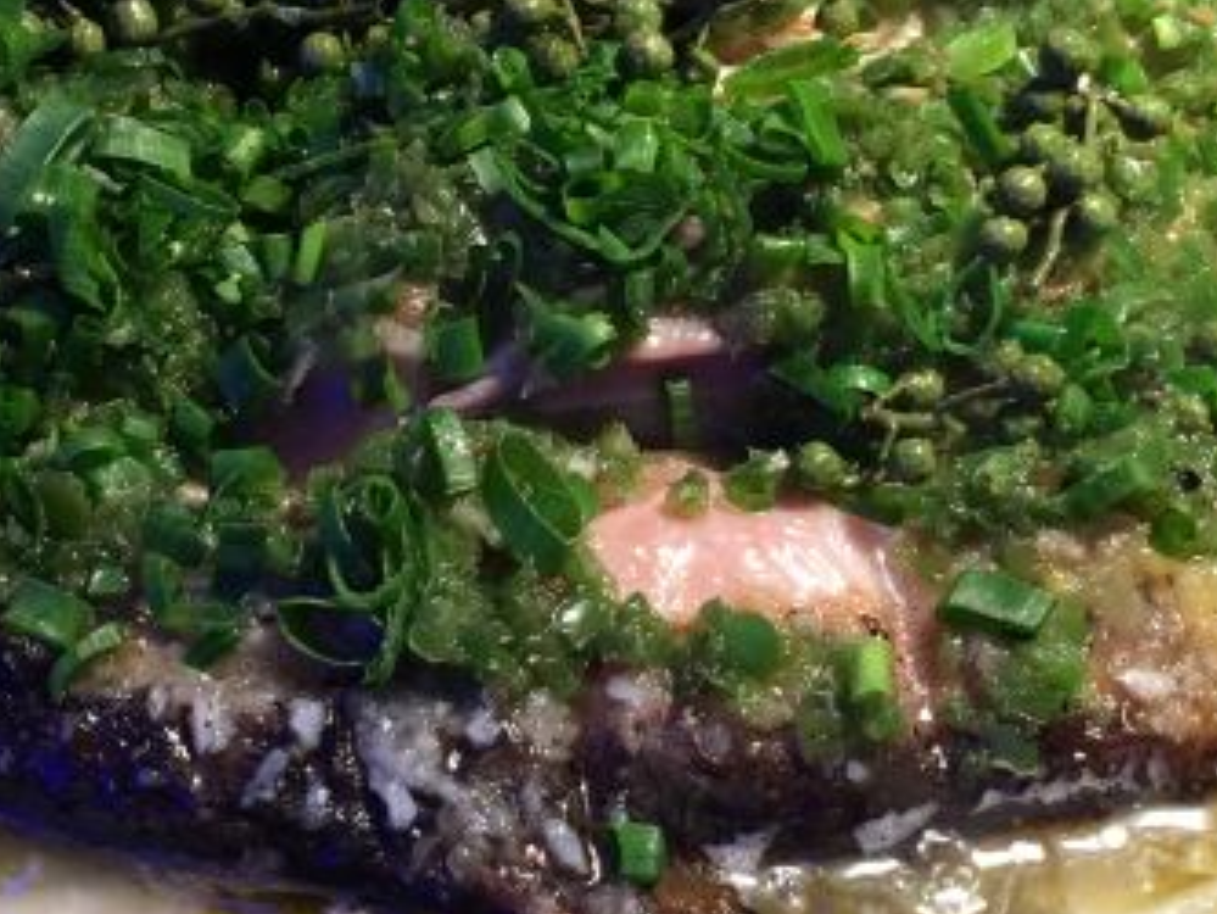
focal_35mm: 61
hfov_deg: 31.6
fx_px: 2145
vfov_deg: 24.0
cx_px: 504
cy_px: 481
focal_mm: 4.15
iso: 64
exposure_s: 1/17
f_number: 2.2
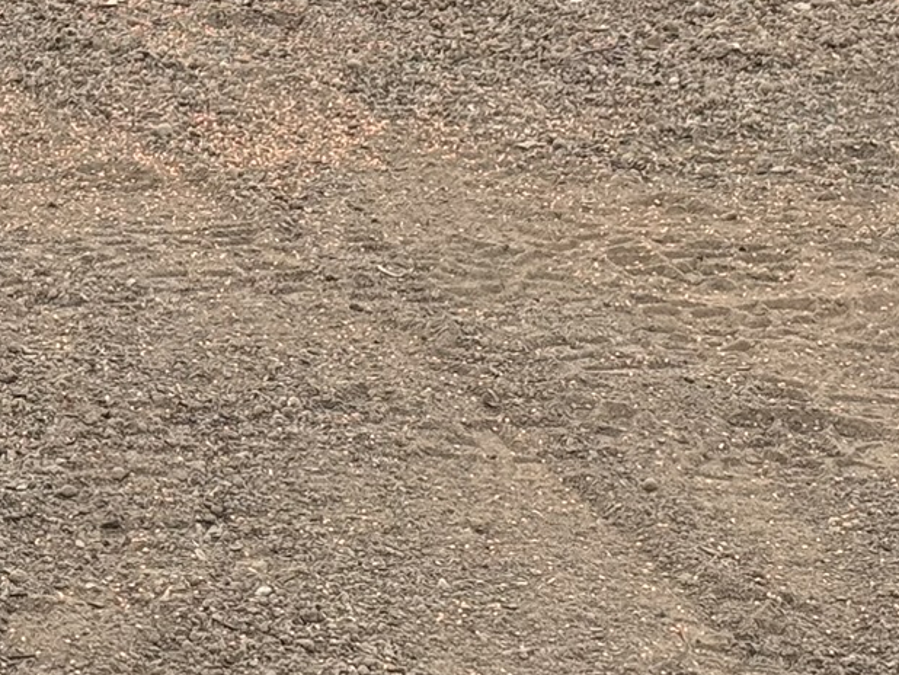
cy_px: -359
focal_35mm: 159
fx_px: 4131
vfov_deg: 9.1
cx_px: 196
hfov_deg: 12.4
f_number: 1.78
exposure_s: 1/675
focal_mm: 6.76
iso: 80
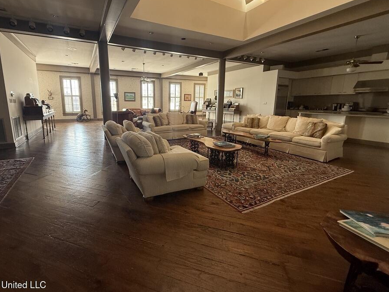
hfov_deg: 94.0
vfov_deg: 77.9
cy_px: 133
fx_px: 180
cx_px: 170
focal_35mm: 16
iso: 160
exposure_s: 1/99
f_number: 2.2
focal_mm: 2.22
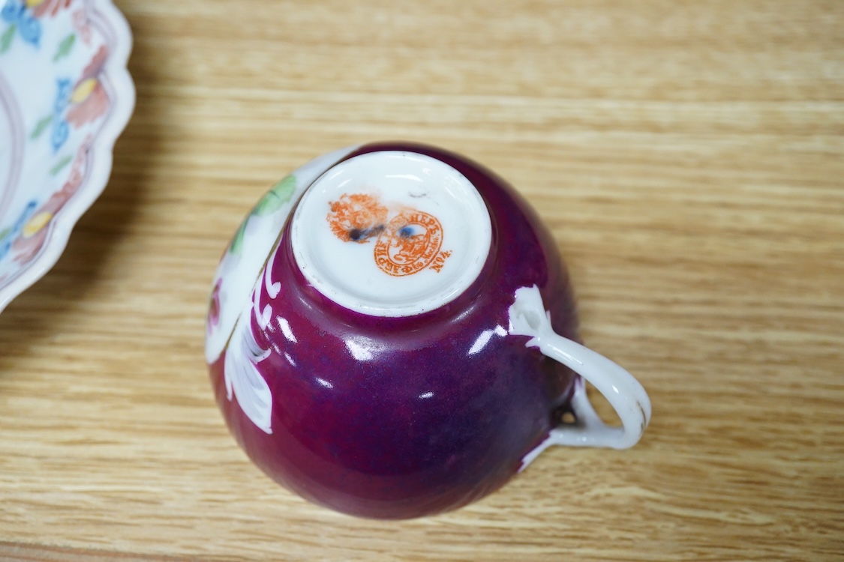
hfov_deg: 43.6
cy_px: 281
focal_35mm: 45
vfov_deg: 29.9
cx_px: 422
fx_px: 1055
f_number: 8
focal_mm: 30
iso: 2500
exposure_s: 1/160
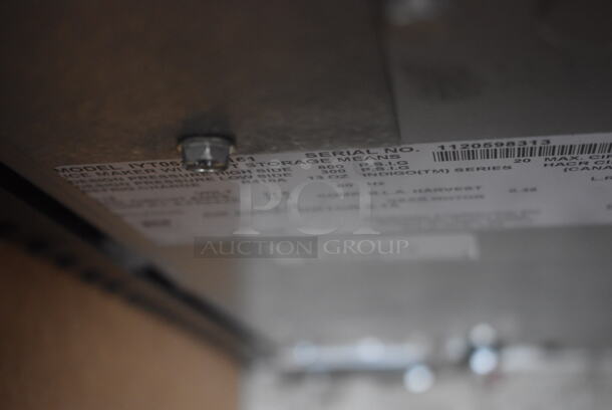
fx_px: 1021
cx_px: 306
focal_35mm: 60
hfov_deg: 33.4
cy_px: 205
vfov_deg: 22.7
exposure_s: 1/20
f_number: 5
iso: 3200
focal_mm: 40
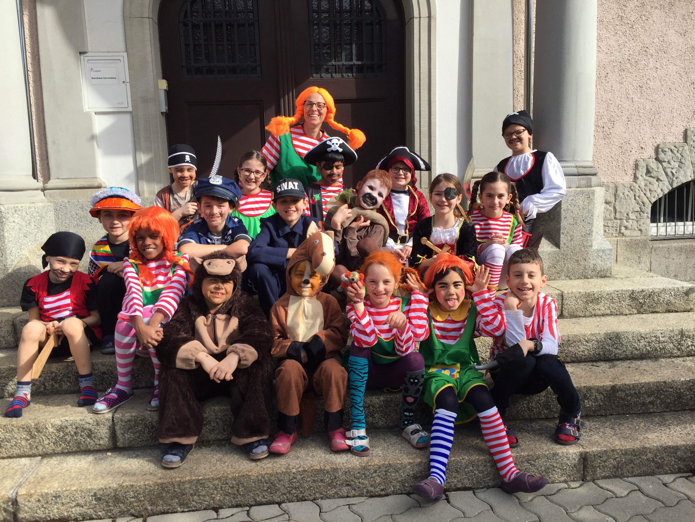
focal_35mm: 29
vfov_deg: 48.2
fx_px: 582
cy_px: 261
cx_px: 348
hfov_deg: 61.7
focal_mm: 4.15
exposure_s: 1/1319
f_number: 2.2
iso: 32
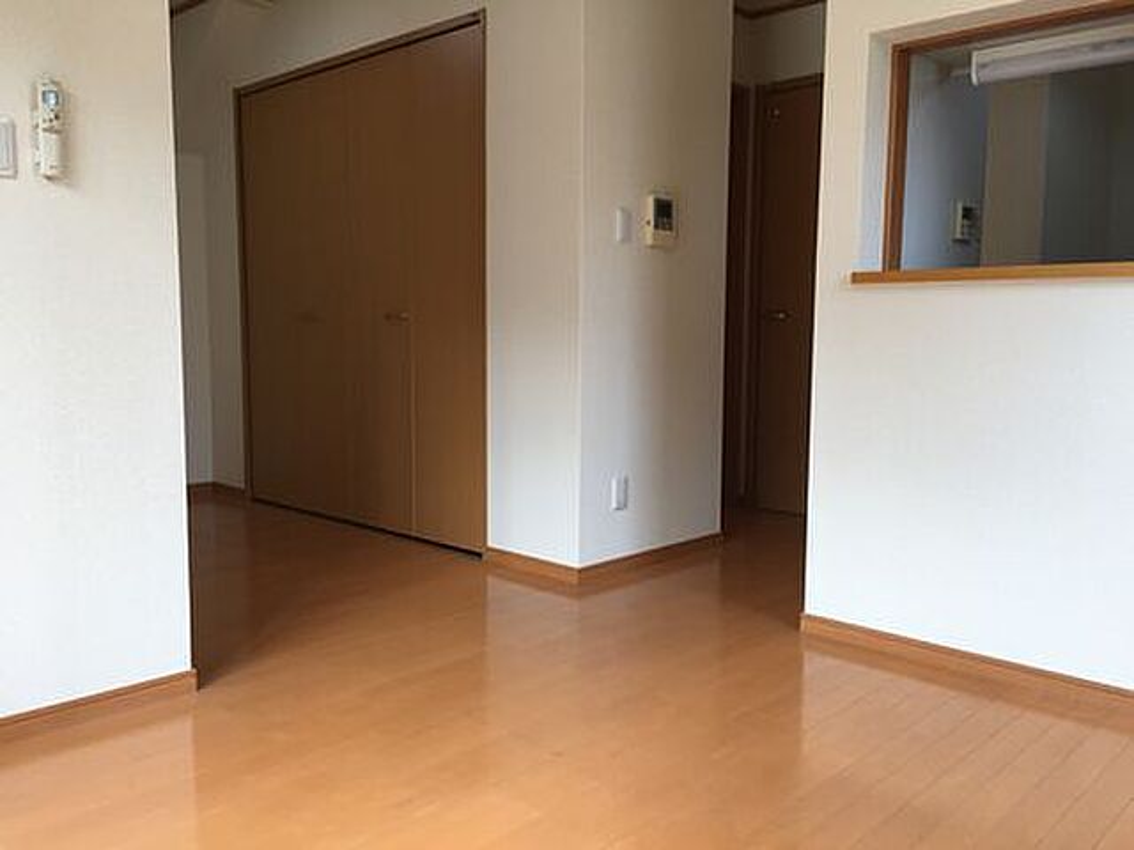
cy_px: 425
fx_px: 950
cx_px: 567
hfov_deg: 61.7
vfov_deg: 48.2
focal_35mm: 29
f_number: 2.2
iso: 32
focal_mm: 4.15
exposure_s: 1/60
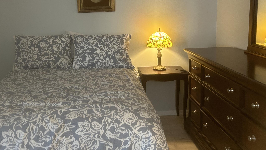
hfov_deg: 49.6
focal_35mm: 40
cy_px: 49
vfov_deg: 29.5
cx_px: 89
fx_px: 282
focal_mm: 5.7
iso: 250
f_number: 1.5
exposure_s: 1/60
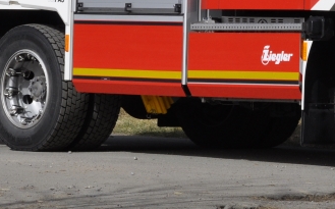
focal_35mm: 293
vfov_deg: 4.5
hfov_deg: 7.1
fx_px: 2673
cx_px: 322
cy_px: -72
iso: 500
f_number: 10
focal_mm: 70
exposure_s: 1/1600
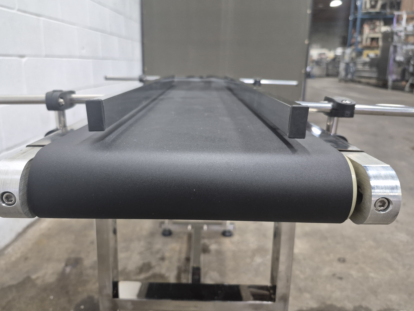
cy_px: 143
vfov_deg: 54.8
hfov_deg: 69.3
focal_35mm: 25
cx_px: 196
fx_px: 299
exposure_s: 1/120
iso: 640
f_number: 1.8
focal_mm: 5.4
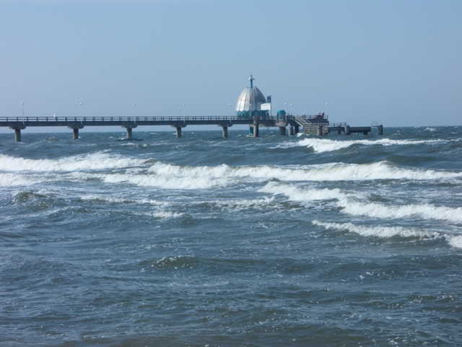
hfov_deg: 17.9
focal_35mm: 110
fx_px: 1468
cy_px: 174
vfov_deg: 13.5
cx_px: 231
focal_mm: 19.4
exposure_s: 1/1000
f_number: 4.5
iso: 100
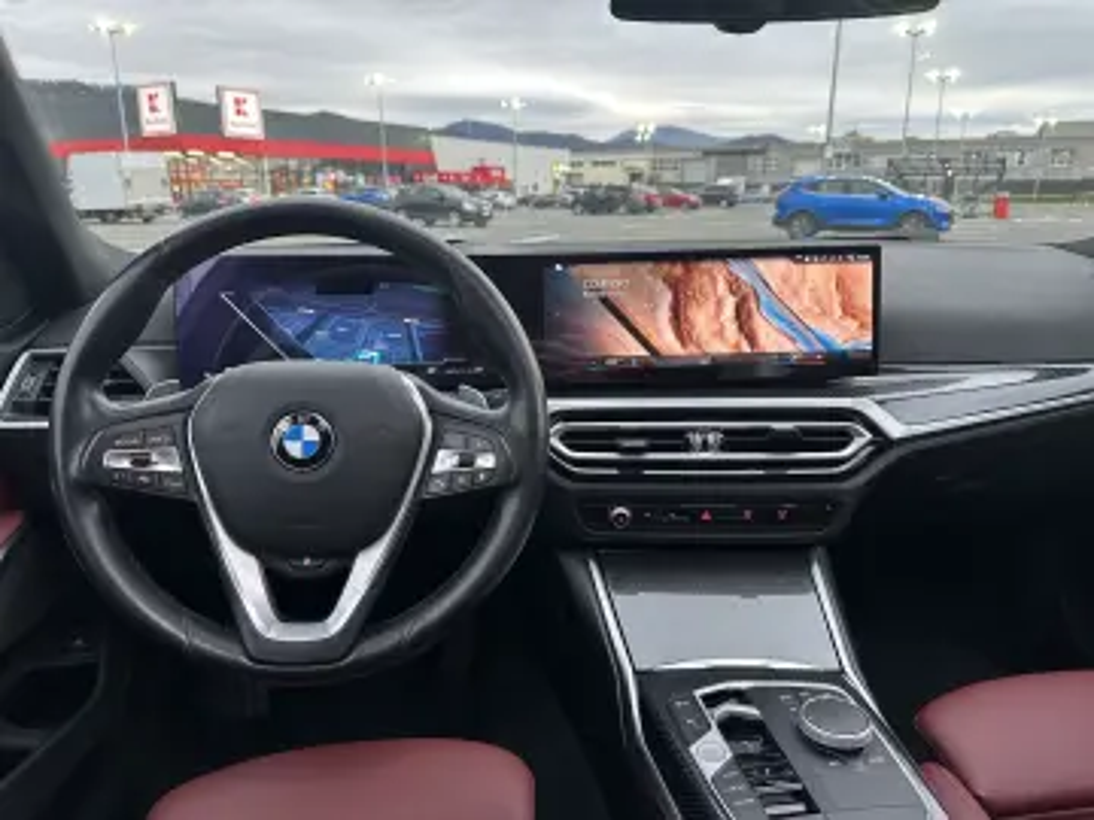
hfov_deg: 71.6
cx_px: 547
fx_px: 758
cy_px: 410
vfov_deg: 56.8
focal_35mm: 24
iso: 250
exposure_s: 1/72
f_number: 1.78
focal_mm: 6.86
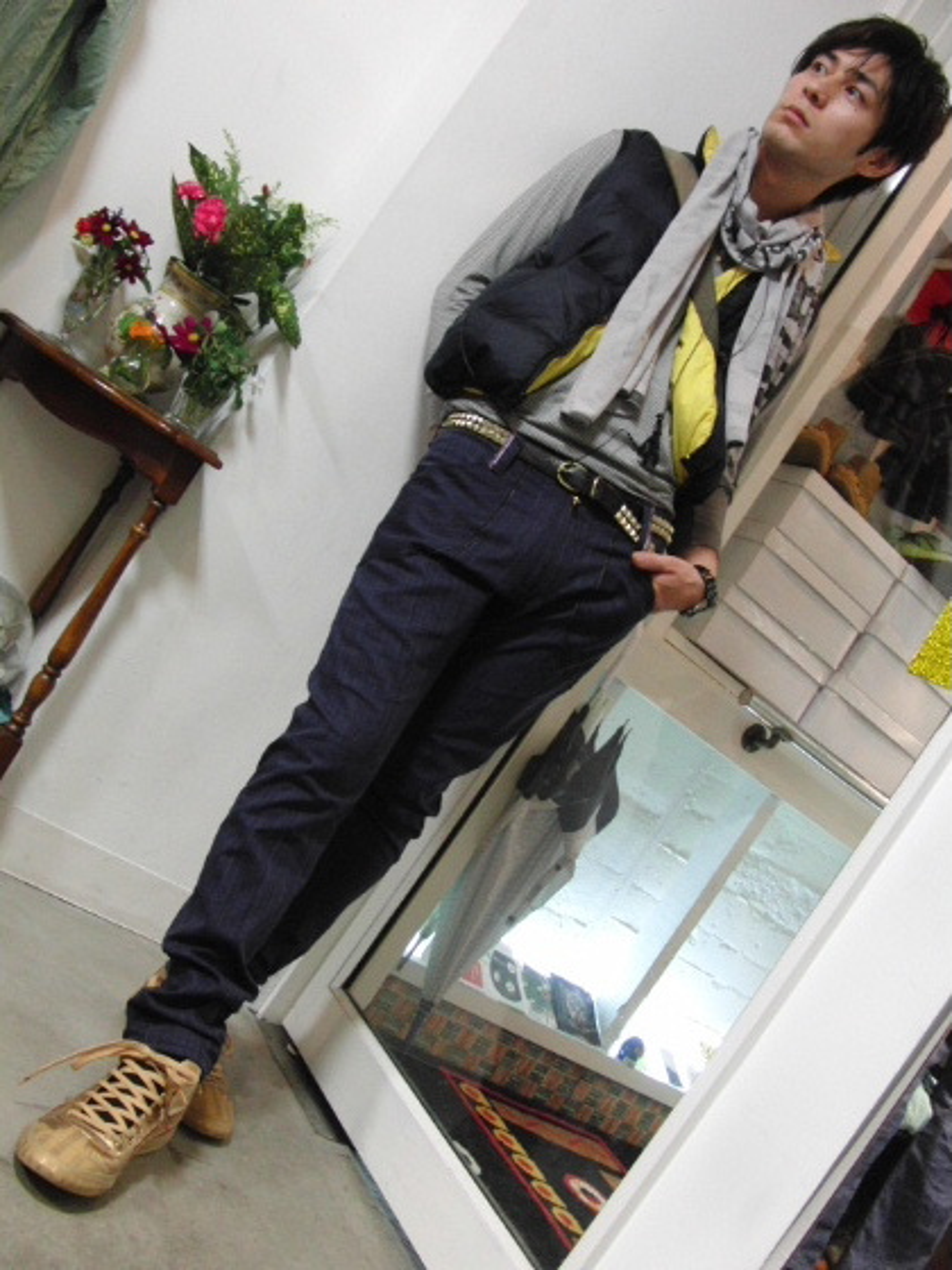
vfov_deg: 50.1
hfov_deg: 38.7
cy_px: 635
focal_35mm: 37
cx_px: 476
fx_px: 1357
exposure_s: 1/20
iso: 400
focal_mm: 6.42
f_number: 3.6
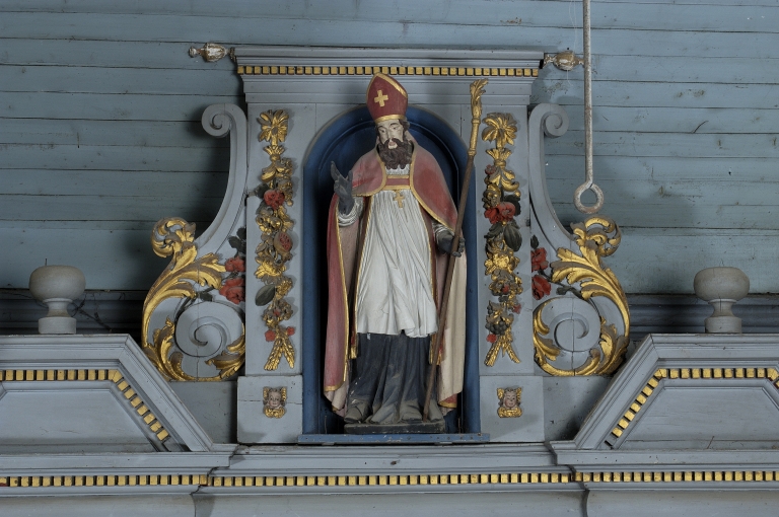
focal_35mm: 63
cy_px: 258
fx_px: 1362
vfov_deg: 21.5
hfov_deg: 31.9
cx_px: 390
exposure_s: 1/30
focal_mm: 42
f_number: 18
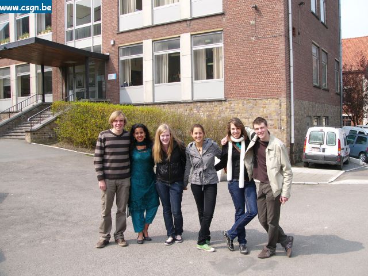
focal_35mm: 36
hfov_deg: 51.4
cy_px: 138
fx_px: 383
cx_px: 184
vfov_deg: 39.7
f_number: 4
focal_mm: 6
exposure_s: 1/200
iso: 50
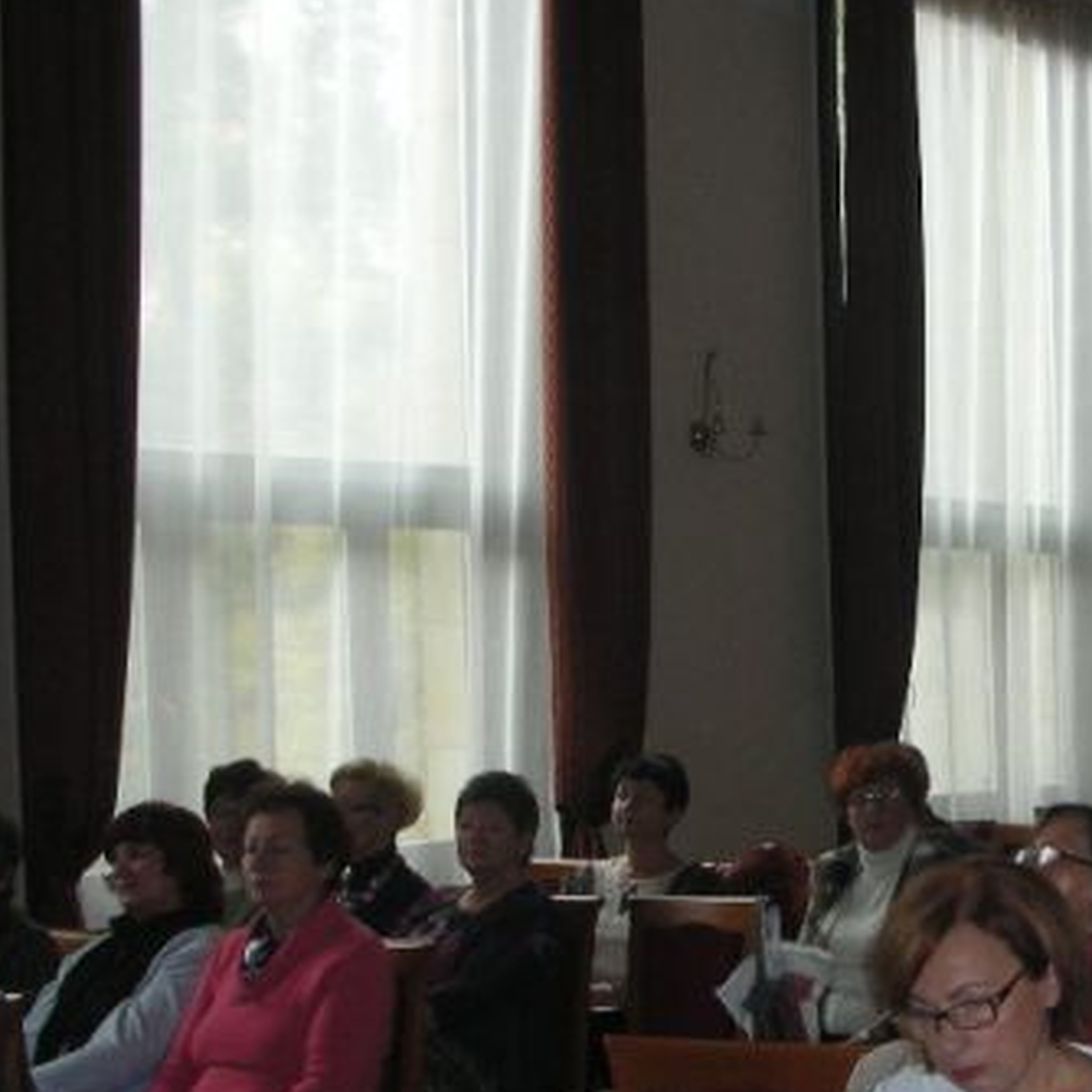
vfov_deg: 23.2
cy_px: 785
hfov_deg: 23.0
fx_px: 2641
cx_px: 899
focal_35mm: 74
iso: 114
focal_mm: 5.8
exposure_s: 1/60.1
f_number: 3
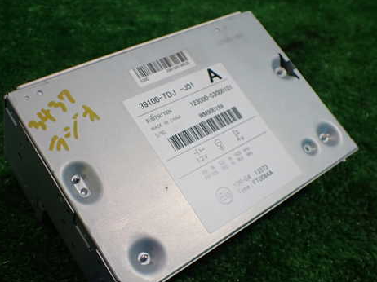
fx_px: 425
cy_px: 161
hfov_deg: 47.7
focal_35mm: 39
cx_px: 158
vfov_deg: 36.7
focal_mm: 5.4
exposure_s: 1/125
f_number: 2.3
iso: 200
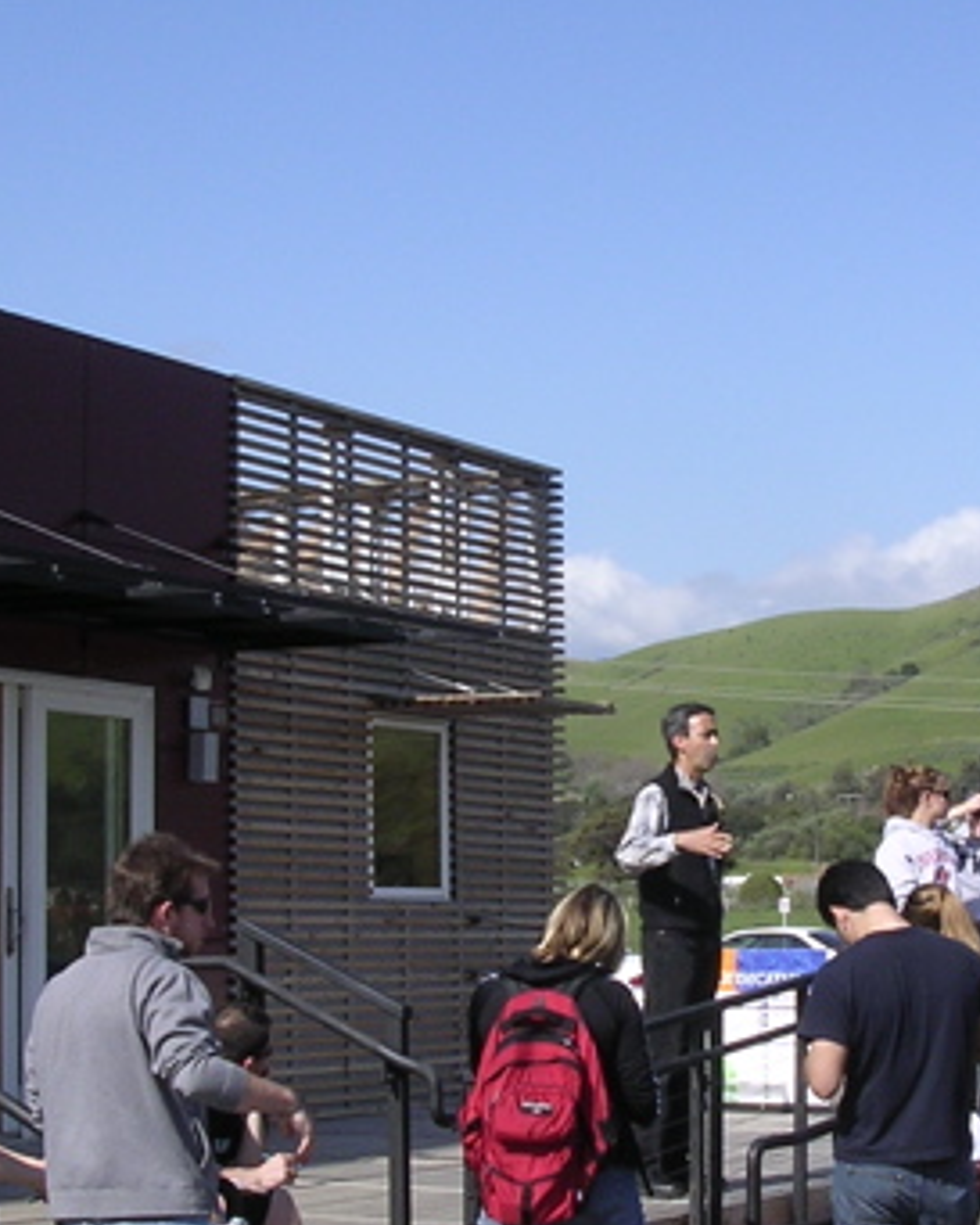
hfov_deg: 17.6
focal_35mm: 87
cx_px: 661
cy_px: 643
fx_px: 3153
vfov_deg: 22.0
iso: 100
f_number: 5.6
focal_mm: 5.8
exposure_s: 1/322
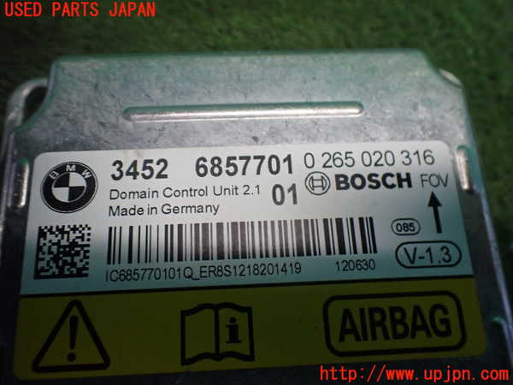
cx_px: 256
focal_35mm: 30
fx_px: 445
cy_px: 192
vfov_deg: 46.8
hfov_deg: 60.0
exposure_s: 1/125
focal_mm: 5.4
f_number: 2.3
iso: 400
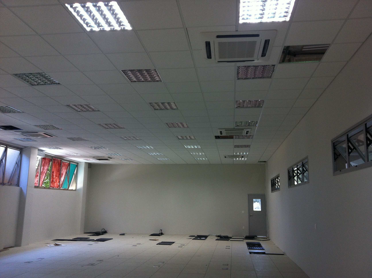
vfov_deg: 40.6
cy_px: 139
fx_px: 376
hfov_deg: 52.7
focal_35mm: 35
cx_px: 186
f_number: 2.8
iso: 100
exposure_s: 1/60
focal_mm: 3.85
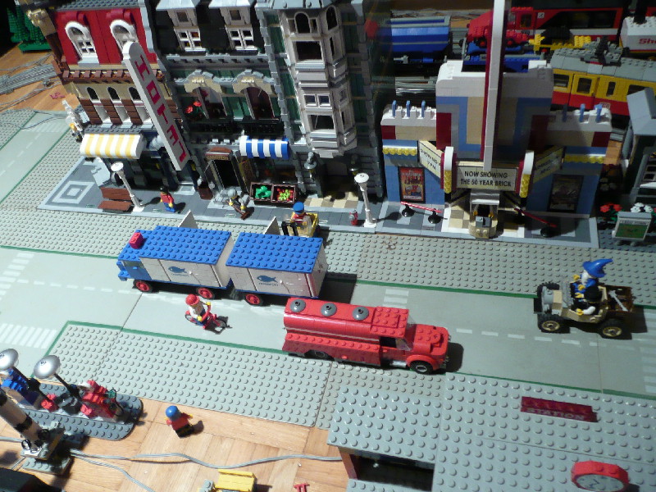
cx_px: 328
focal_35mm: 28
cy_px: 246
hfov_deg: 63.4
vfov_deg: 49.7
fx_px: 531
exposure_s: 1/4
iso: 200
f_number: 3.3
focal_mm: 4.6
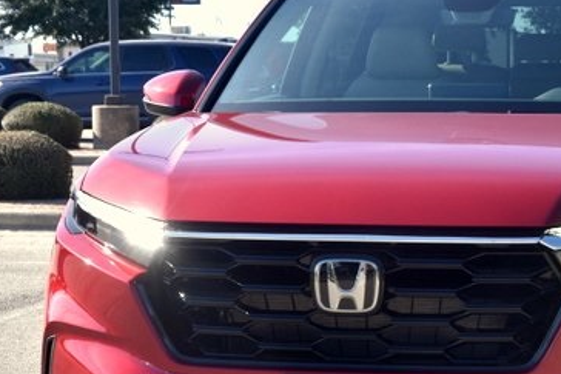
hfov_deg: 15.5
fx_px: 2058
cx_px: 422
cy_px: 224
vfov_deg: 10.4
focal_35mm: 132
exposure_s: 1/250
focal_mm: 50
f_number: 8
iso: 200
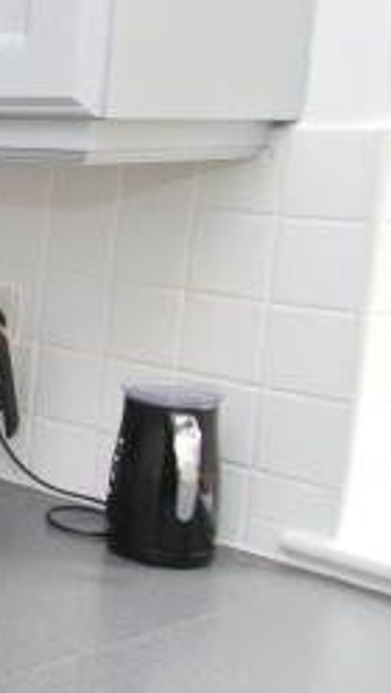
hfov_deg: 13.9
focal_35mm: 65
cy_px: 281
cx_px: -508
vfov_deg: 32.2
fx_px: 1195
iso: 400
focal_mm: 10
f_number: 3.5
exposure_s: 1/25
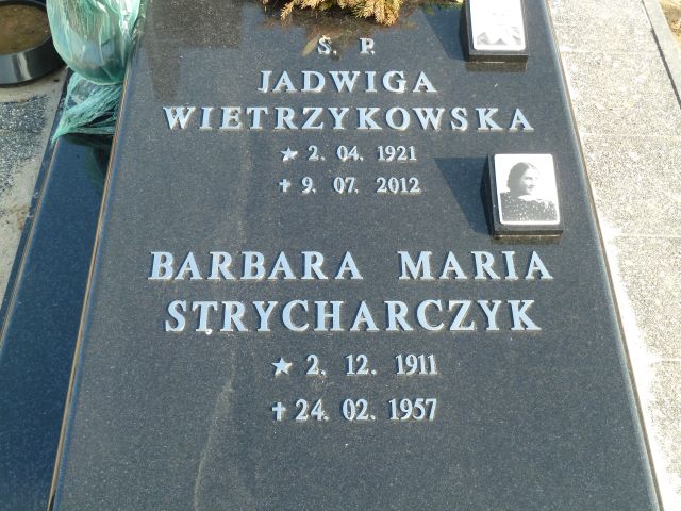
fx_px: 944
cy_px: 256
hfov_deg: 39.7
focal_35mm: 48
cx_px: 340
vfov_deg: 30.3
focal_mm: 7.9
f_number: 4
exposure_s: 1/100
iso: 80
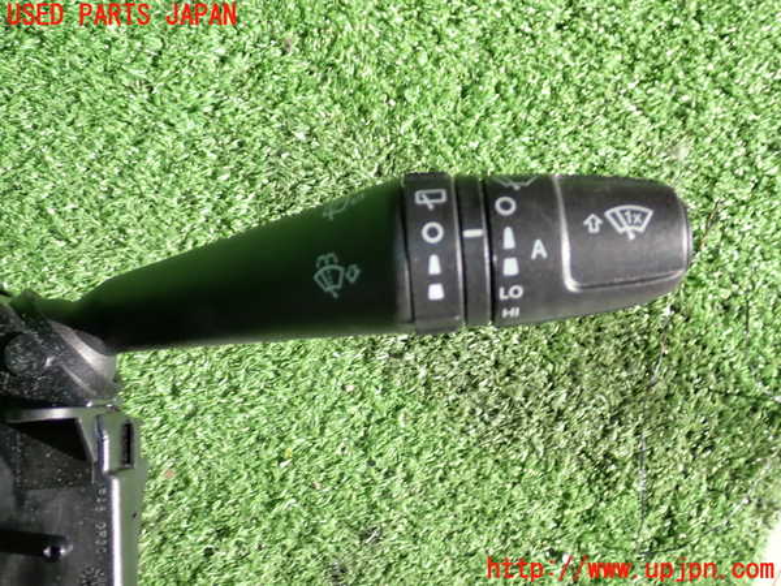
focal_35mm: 38
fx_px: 857
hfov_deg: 49.0
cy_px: 293
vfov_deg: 37.7
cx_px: 390
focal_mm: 6.83
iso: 100
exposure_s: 1/50
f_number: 8
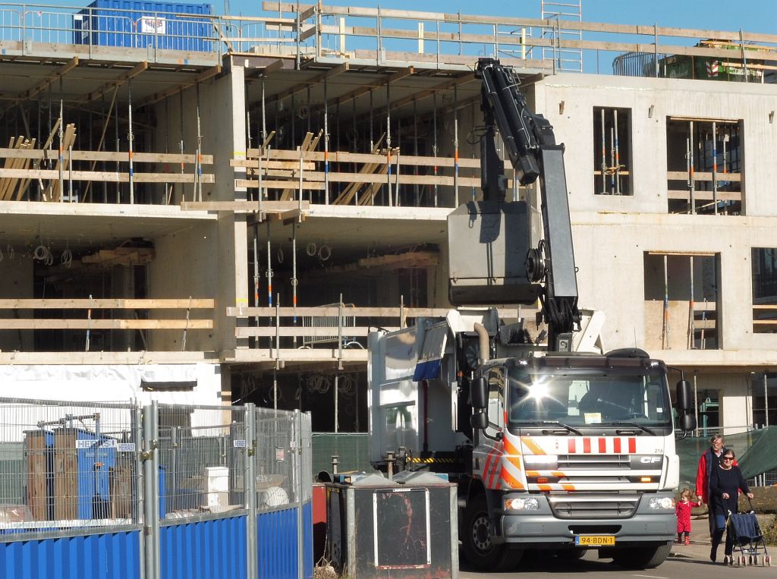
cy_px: 290
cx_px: 388
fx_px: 2284
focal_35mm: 102
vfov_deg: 14.4
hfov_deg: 19.3
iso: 100
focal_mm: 18.2
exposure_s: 1/400
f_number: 7.1
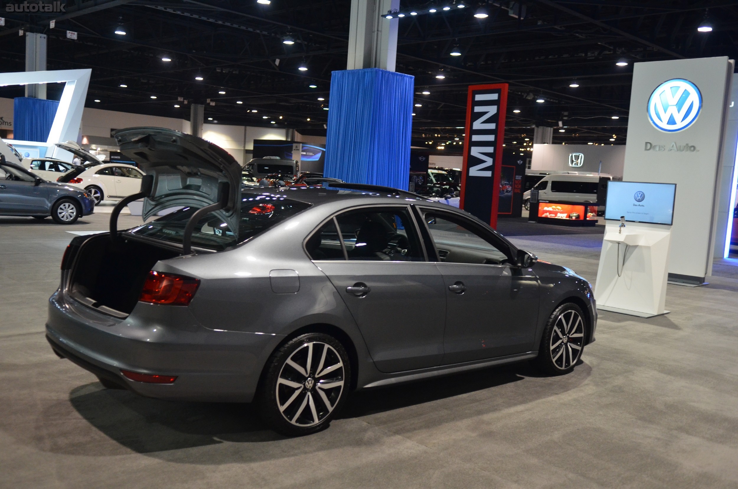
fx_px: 706
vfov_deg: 38.2
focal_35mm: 34
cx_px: 369
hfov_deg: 55.2
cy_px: 244
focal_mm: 23
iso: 1600
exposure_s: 1/50
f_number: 2.8
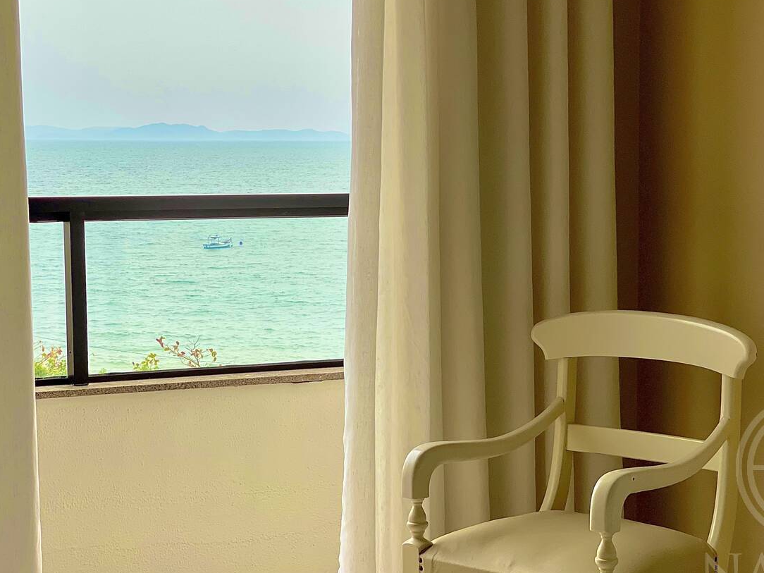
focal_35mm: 85
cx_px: 437
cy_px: 258
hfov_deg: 23.0
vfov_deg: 17.4
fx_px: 1876
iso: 20
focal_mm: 7.5
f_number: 2.2
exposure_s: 1/645
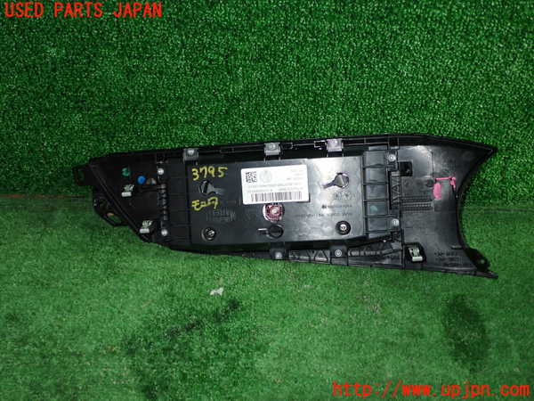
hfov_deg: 49.0
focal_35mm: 38
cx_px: 267
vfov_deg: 37.7
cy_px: 200
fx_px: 586
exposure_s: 1/40
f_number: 8
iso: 500
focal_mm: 6.83
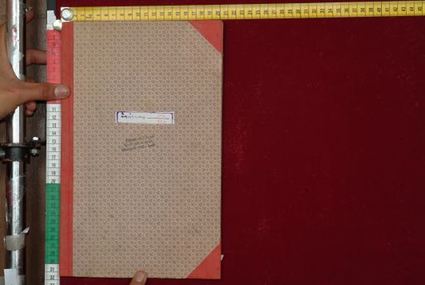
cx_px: 212
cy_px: 142
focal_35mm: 88
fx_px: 1046
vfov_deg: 15.5
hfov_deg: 23.0
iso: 160
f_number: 13
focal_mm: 59
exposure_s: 1/20
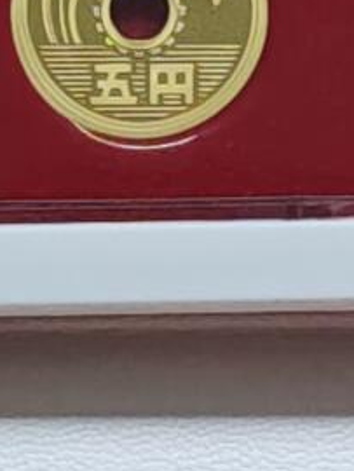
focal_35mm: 340
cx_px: 225
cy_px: 291
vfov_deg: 5.8
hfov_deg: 4.4
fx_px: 4629
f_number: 1.88
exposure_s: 1/100
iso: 584
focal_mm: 4.84
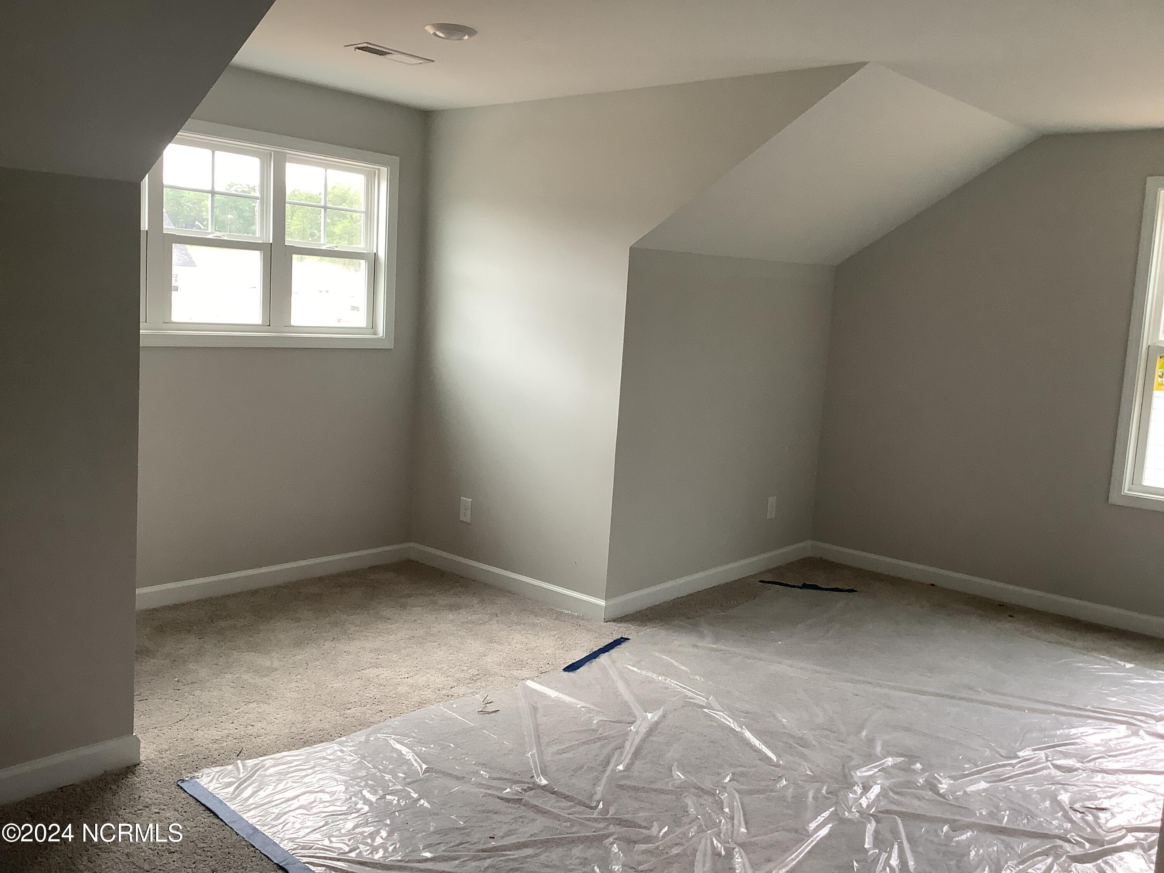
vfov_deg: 45.4
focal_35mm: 31
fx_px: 1042
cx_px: 582
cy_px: 436
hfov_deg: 58.4
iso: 80
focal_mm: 3.3
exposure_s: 1/100
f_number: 2.4
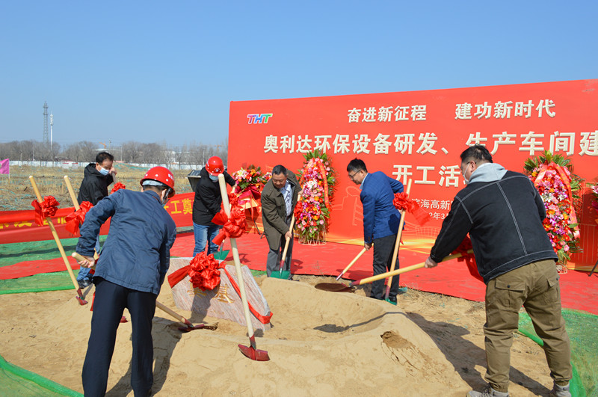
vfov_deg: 43.5
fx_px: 498
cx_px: 299
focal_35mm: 30
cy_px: 198
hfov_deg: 62.0
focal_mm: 20
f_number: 8
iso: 100
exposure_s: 1/250
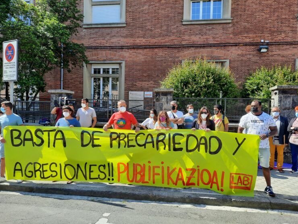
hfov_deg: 67.3
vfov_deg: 53.1
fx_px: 224
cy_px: 116
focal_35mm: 26
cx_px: 148
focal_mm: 4.6
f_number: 2
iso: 32
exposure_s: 1/390
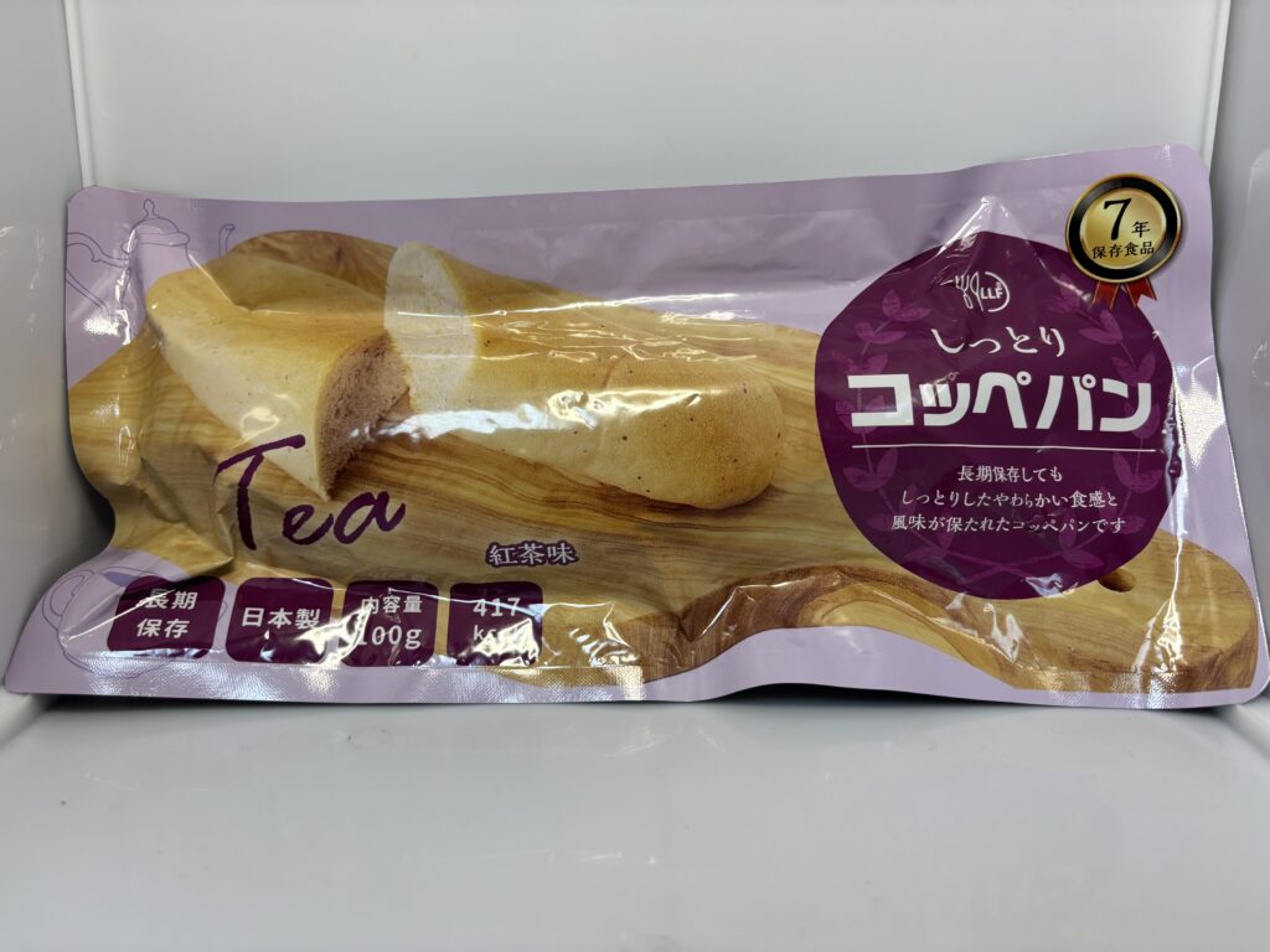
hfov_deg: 67.3
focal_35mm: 26
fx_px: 954
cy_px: 476
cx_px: 635
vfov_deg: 53.1
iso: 80
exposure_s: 1/121
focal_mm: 5.96
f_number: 1.6
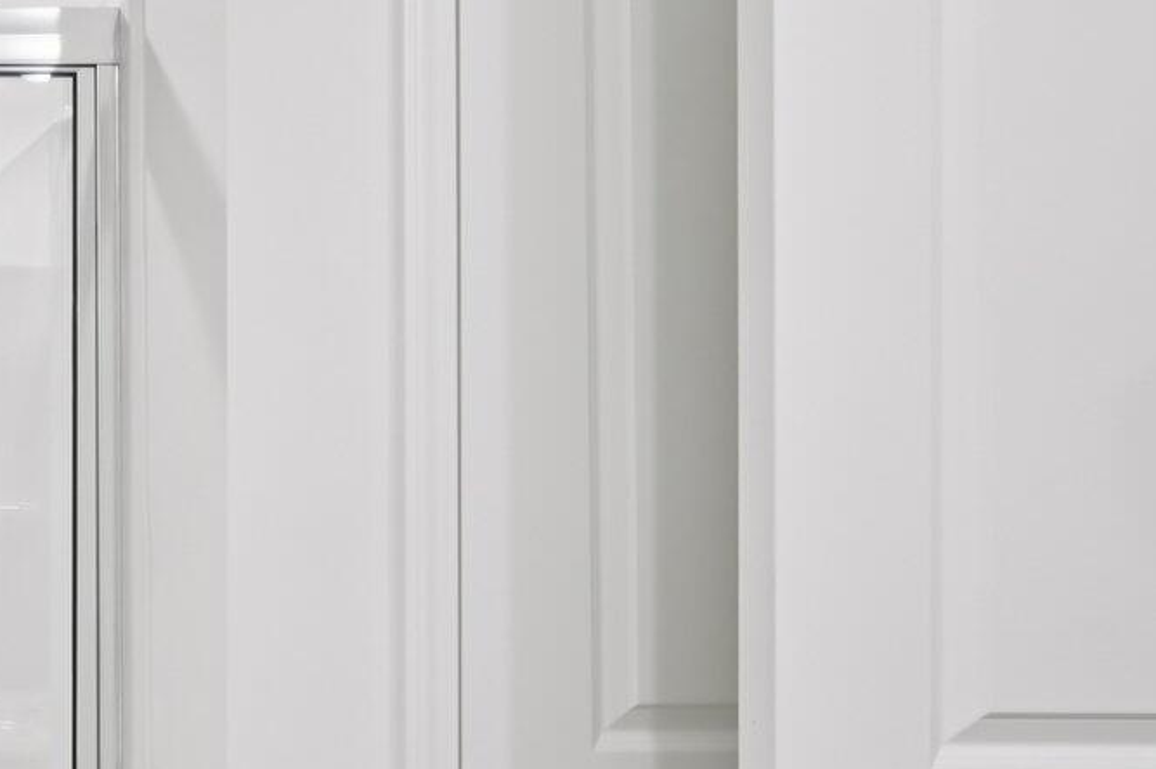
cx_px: -511
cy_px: 614
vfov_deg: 30.4
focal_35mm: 43
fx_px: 1380
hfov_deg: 30.1
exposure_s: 1/15
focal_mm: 14
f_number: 8
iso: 250
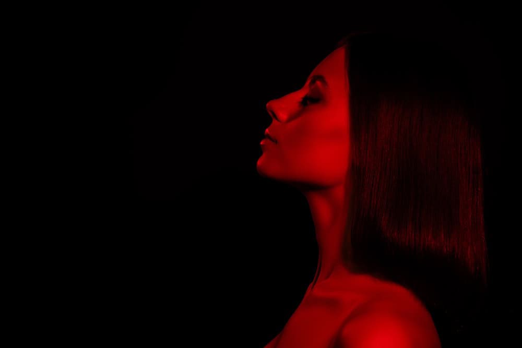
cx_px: 261
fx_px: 1015
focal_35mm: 70
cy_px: 174
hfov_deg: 28.8
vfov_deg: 19.5
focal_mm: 70
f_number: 7.1
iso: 100
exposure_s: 1/160
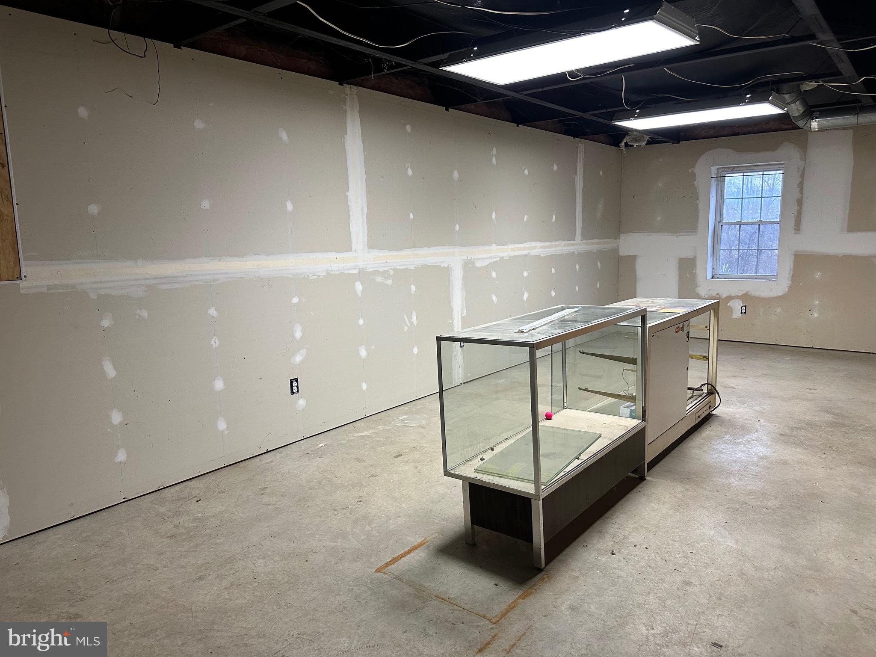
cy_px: 328
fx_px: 607
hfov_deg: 71.6
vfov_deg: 56.8
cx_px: 438
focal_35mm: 24
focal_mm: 6.86
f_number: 1.78
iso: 200
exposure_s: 1/60
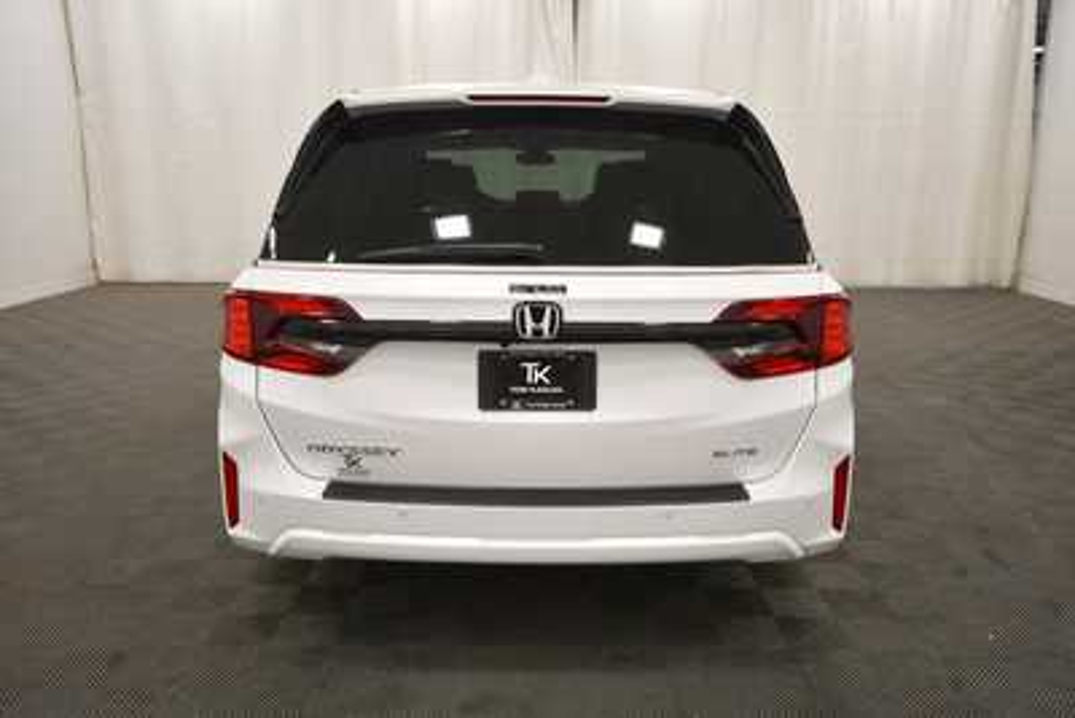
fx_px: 806
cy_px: 359
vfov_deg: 48.0
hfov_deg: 67.4
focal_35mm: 27
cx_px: 538
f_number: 5.3
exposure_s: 1/250
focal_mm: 18
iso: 800
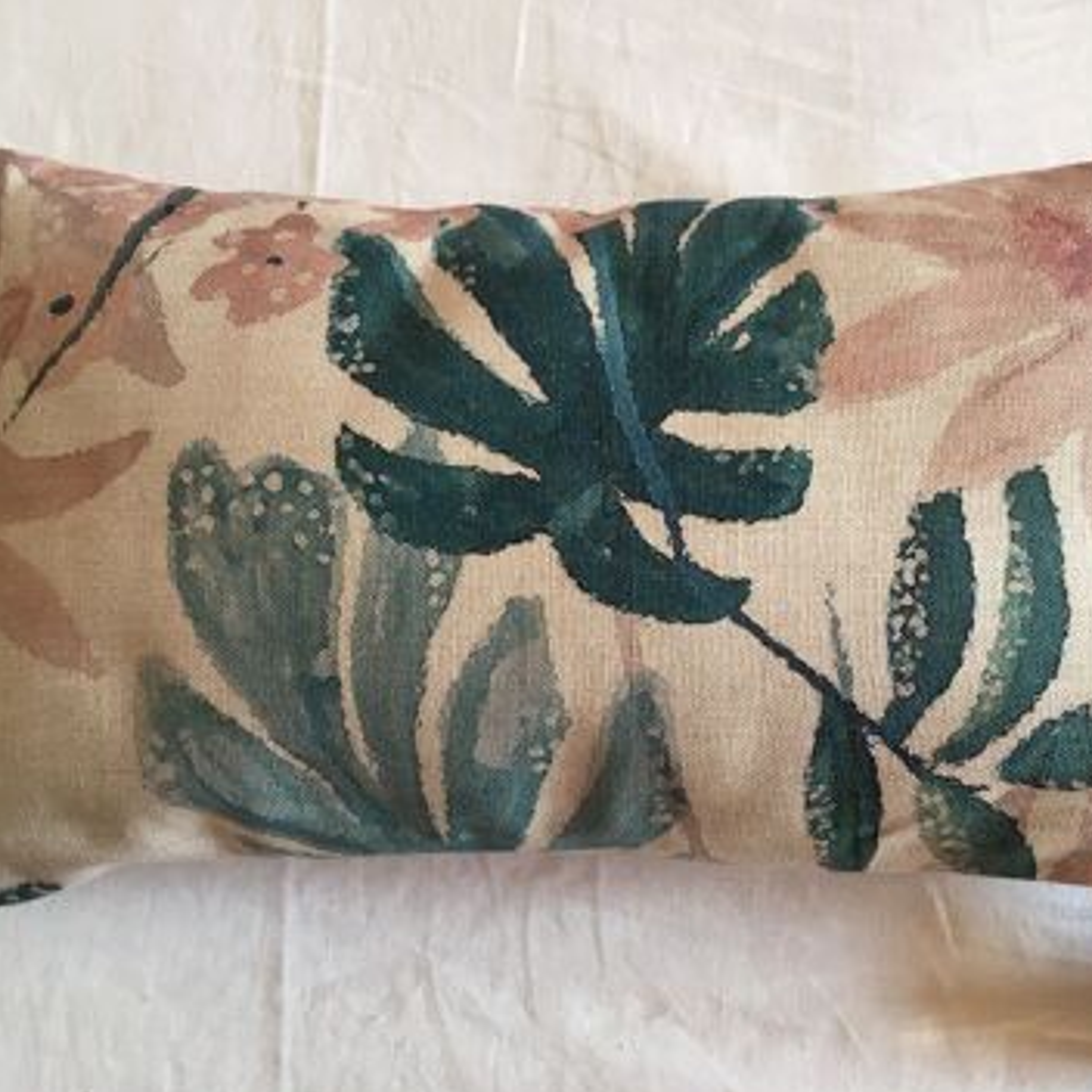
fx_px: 1249
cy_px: 552
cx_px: 589
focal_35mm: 35
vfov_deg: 47.2
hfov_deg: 47.2
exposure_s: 1/33
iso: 32
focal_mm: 4.15
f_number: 2.2
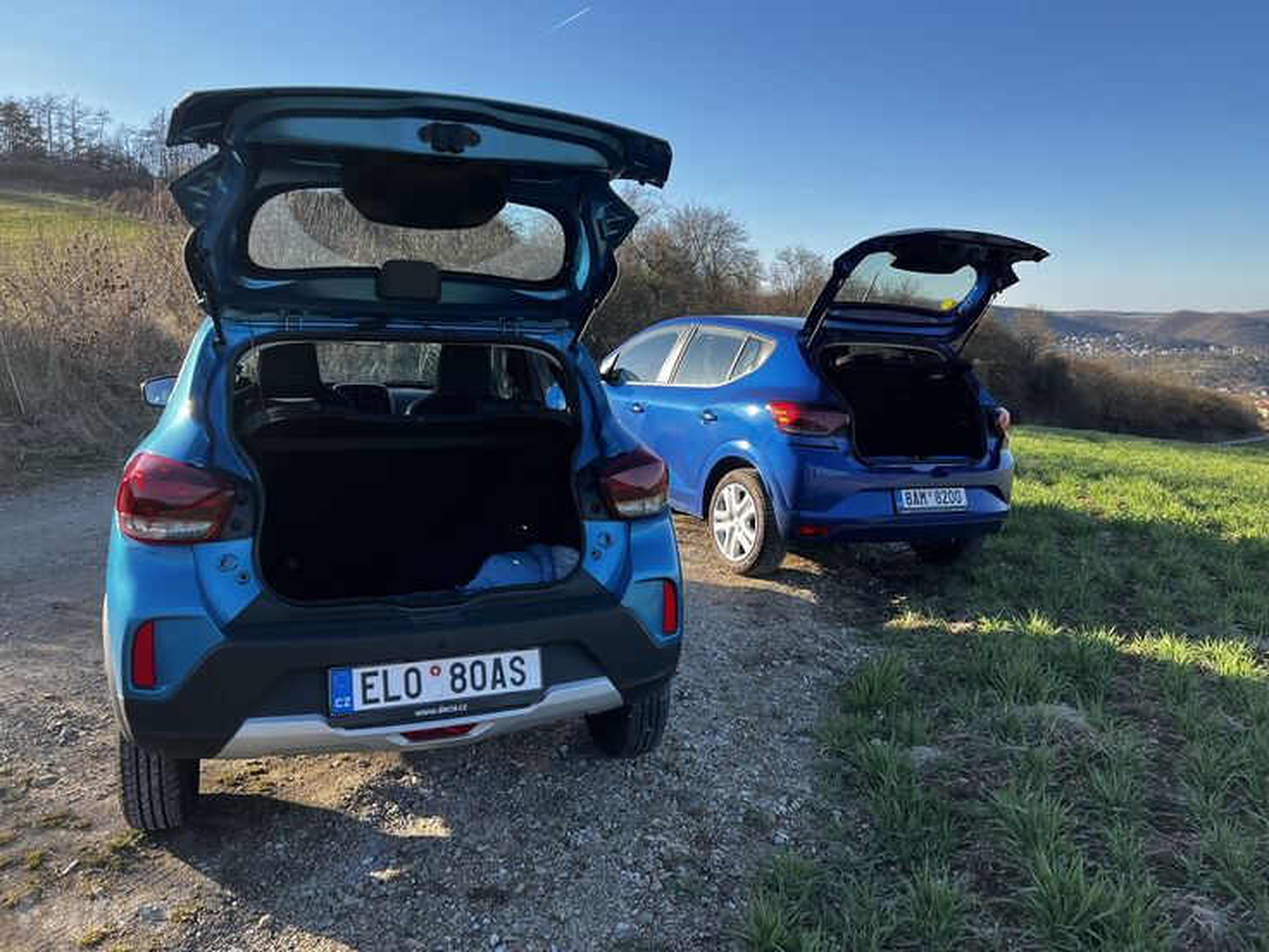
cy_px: 476
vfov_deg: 53.1
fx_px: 953
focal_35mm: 26
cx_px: 634
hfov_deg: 67.3
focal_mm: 5.7
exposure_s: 1/917
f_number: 1.5
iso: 50
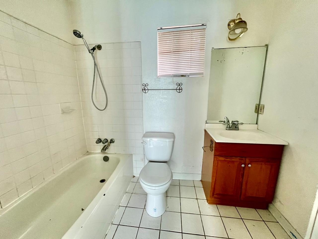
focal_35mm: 13
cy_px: 120
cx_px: 159
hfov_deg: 106.2
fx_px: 119
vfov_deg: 89.9
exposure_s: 1/99
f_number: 1.8
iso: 200
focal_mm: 1.57
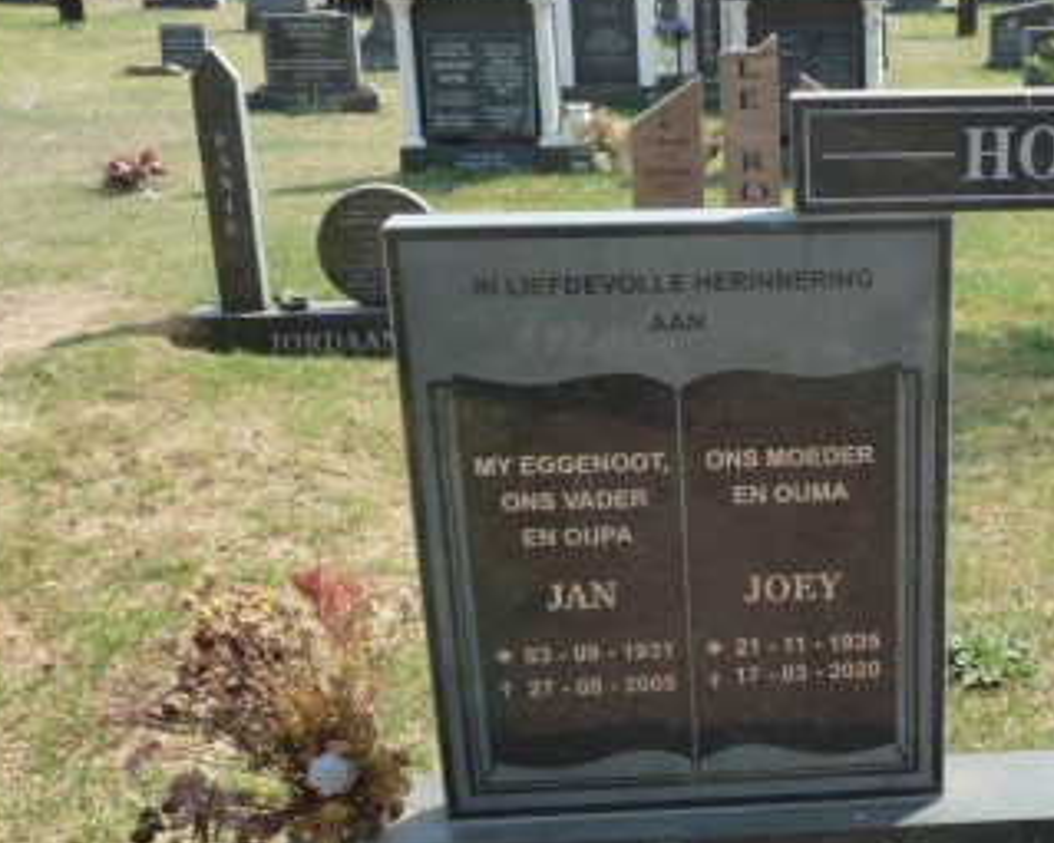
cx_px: 902
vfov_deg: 30.8
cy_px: 479
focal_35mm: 49
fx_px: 1528
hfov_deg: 36.2
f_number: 4
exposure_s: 1/320
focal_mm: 4.1
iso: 125
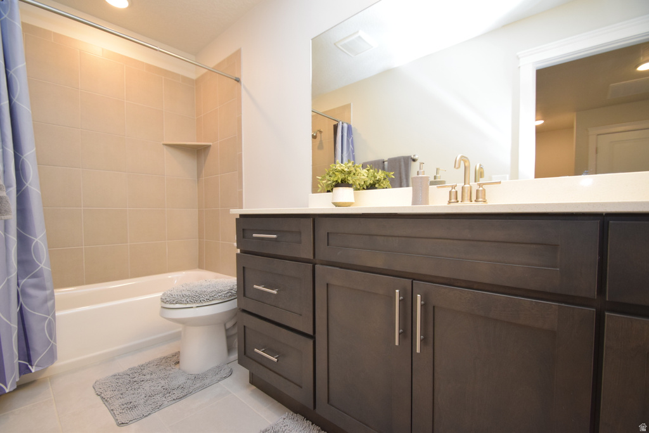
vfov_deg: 77.3
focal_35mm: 15
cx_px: 324
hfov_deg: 100.4
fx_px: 270
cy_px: 216
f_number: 4.5
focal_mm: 10
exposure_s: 1/80
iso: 800
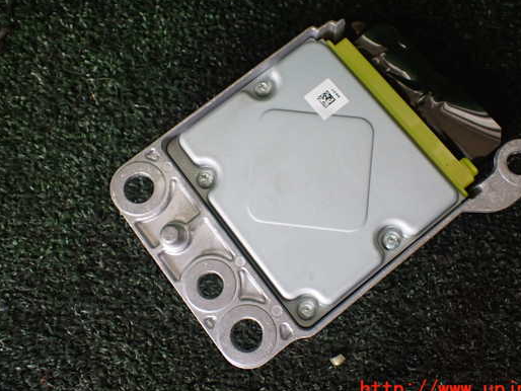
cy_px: 175
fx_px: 527
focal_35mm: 35
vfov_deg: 40.7
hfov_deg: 52.5
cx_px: 285
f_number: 2.3
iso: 500
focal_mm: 5.4
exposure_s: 1/125
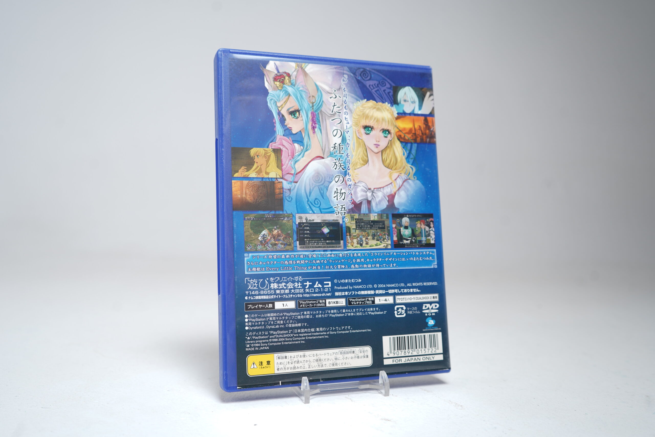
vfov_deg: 41.1
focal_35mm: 32
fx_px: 582
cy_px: 218
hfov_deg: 58.7
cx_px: 328
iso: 64
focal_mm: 32
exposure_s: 1/4
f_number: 5
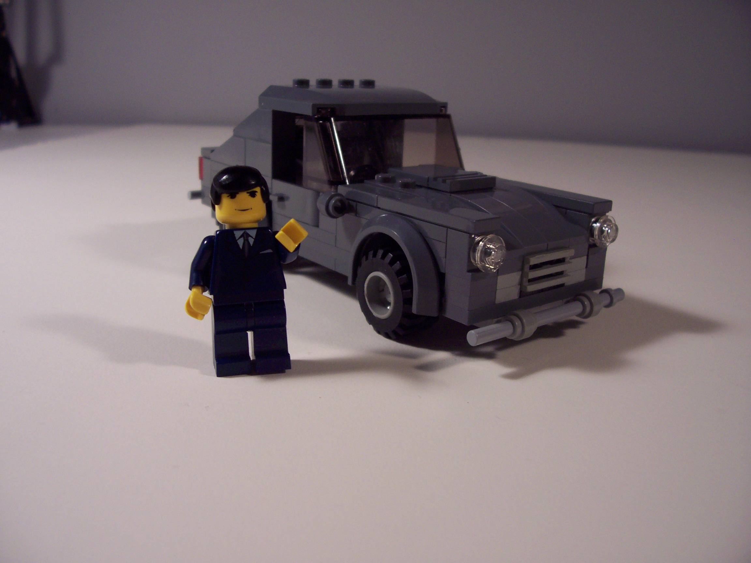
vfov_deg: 41.8
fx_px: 738
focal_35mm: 34
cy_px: 282
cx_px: 376
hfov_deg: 54.0
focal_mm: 5.6
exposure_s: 1/57.2
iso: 80
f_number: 2.7
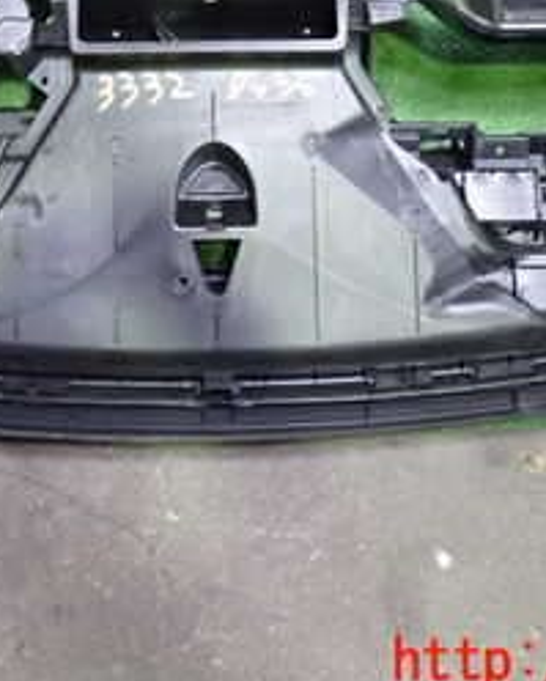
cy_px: 80
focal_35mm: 59
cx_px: 189
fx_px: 1190
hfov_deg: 25.7
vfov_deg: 30.6
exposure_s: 1/30
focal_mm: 4.5
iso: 400
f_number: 2
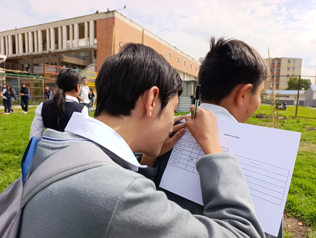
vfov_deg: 59.0
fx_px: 210
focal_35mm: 23
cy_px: 119
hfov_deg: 73.8
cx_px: 158
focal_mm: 6.14
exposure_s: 1/613
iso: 50
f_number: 1.6
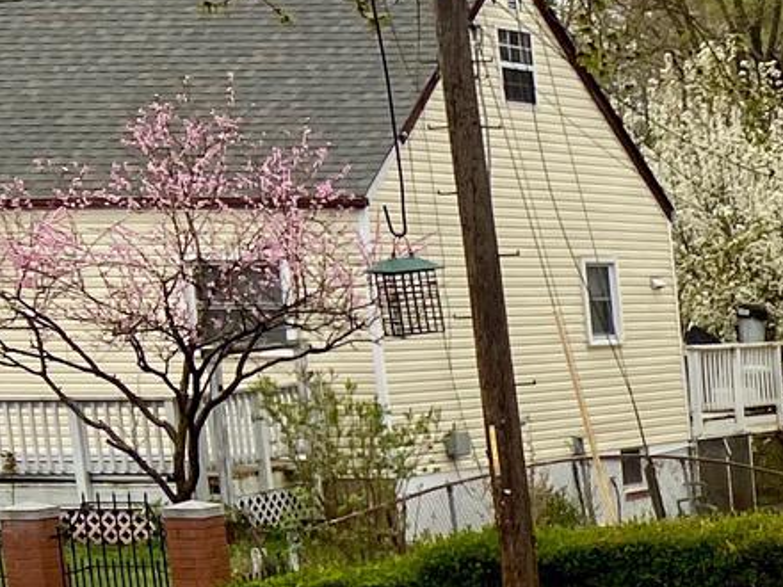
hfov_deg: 12.9
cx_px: 1819
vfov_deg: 11.8
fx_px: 2737
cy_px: 829
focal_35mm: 121
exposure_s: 1/585
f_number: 1.8
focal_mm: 4.25
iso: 32
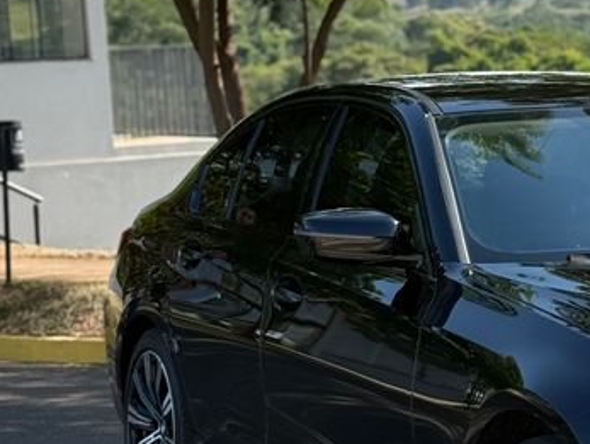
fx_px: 1911
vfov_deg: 13.2
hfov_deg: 16.9
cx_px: 684
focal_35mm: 112
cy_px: 356
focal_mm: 6.76
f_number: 1.78
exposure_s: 1/2088
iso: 100
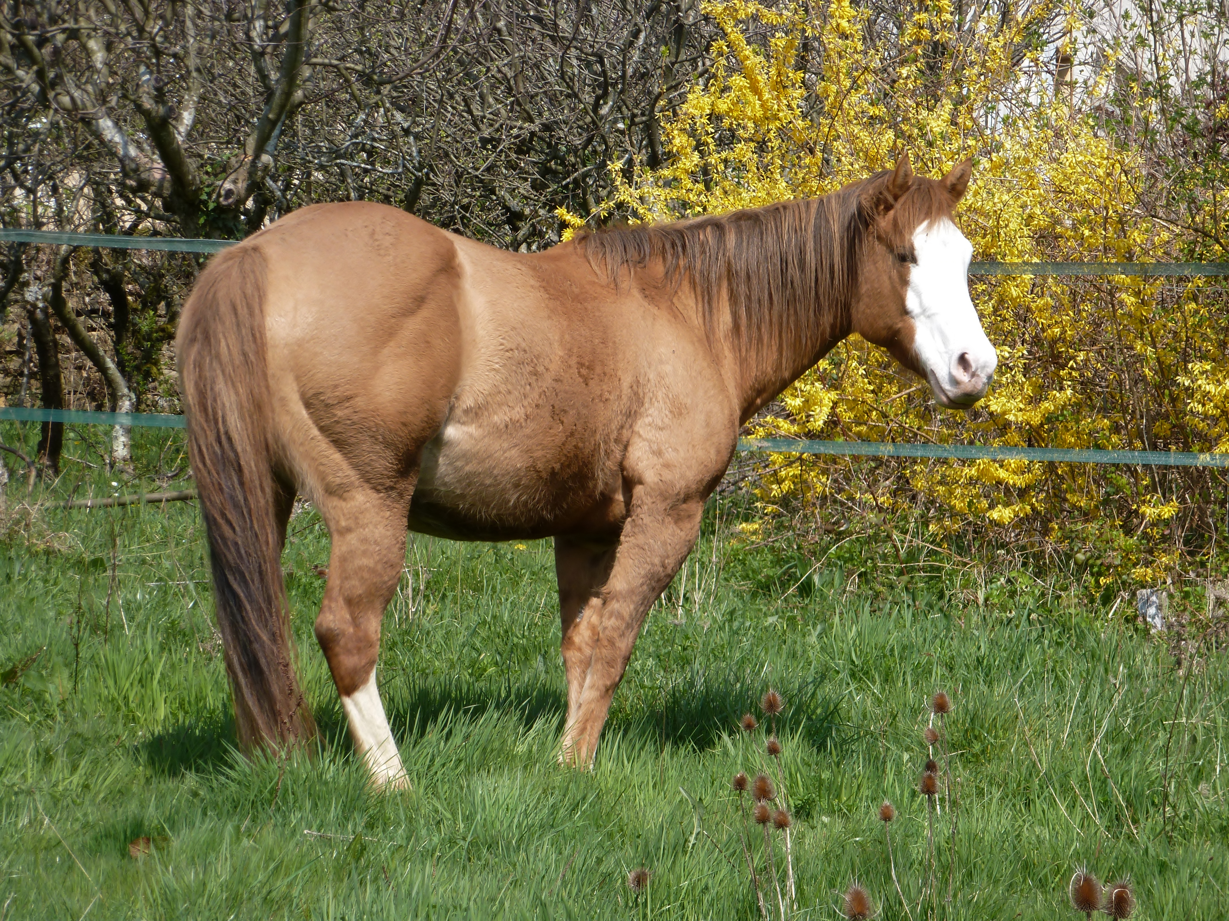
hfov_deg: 11.8
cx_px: 614
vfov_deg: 8.8
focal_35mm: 168
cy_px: 460
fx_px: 5965
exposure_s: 1/250
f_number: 5.4
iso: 100
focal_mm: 30.1
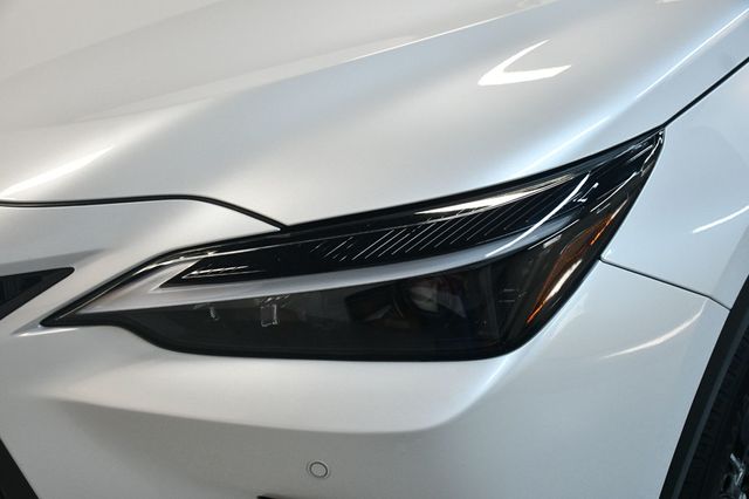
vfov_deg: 29.8
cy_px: 250
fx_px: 936
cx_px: 374
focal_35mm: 45
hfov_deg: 43.6
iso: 1100
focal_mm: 30
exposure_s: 1/125
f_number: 4
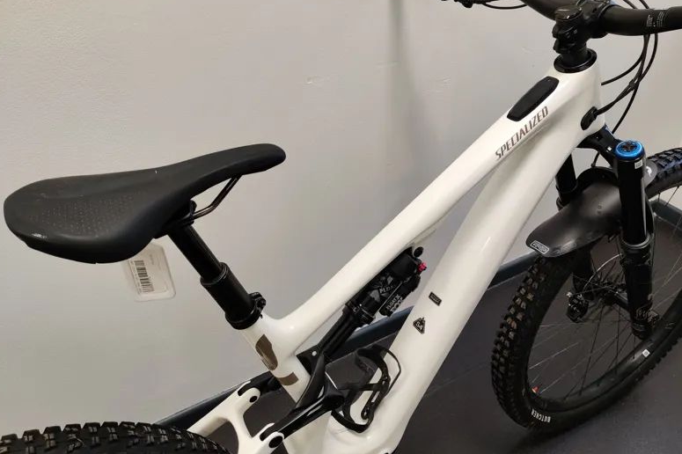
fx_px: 549
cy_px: 198
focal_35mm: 29
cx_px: 345
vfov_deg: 44.8
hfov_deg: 63.7
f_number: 1.65
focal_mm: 4.75
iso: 400
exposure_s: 1/50
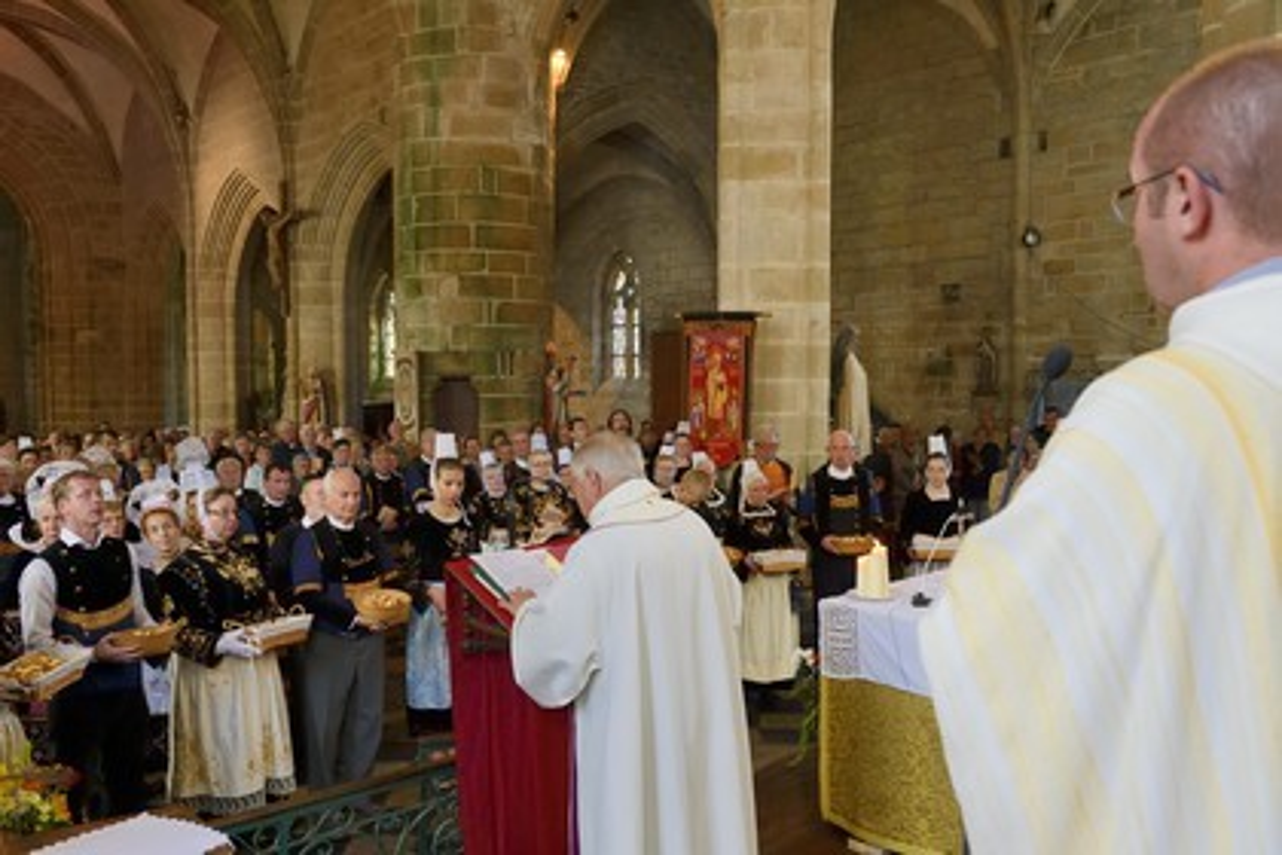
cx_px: 641
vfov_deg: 45.0
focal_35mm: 29
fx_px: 1033
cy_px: 428
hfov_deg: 63.7
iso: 1600
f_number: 5
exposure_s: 1/80
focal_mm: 29
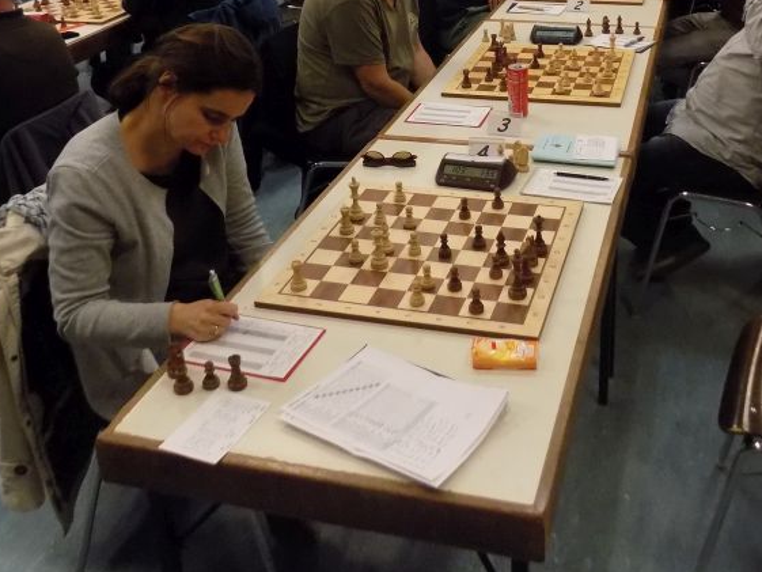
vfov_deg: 33.0
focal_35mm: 42
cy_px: 87
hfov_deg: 44.4
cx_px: 479
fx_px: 925
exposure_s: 1/20
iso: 400
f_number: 3.1
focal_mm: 4
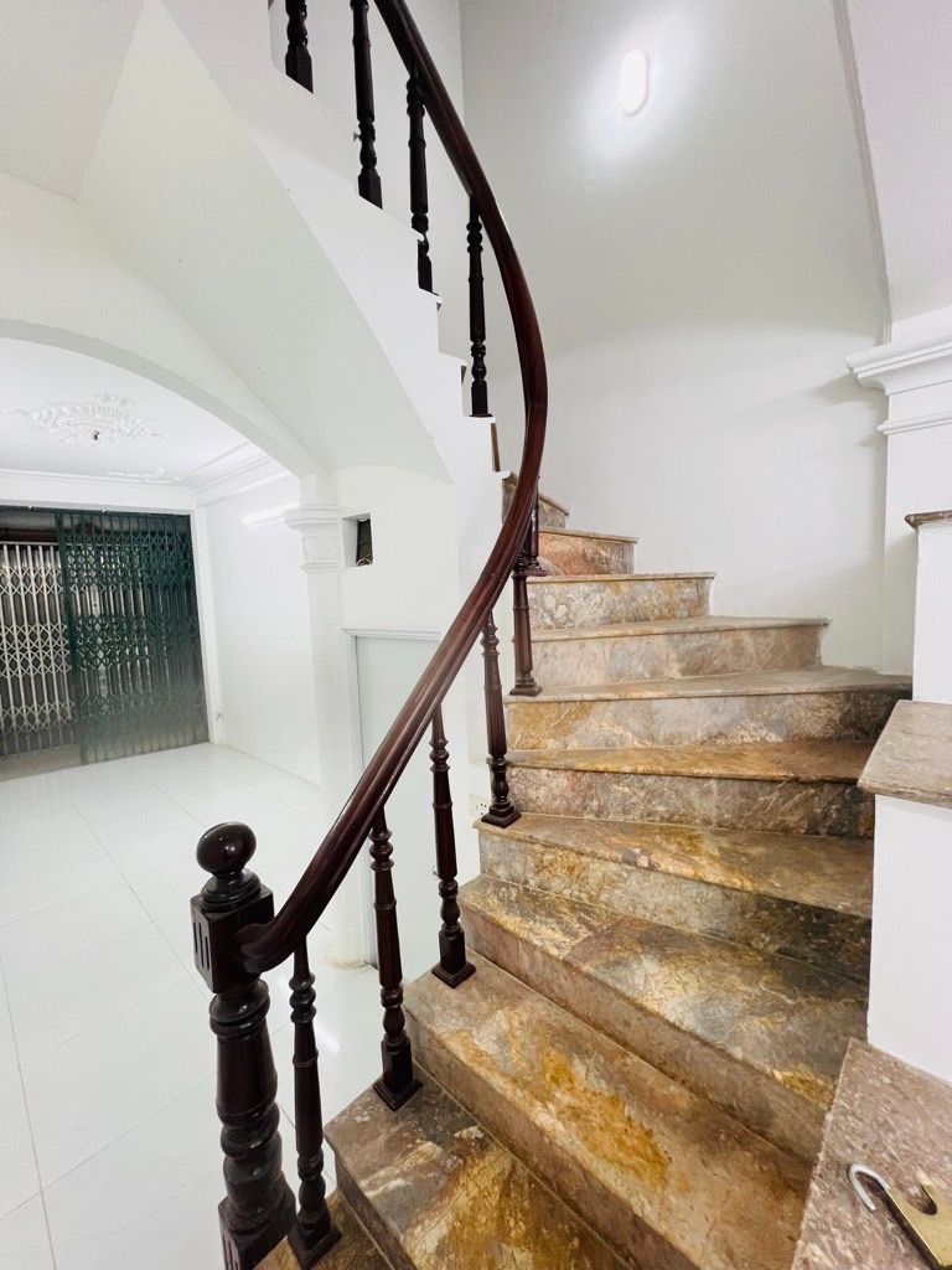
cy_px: 635
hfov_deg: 89.9
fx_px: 477
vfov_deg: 106.2
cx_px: 476
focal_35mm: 13
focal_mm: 1.57
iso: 160
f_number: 1.8
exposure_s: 1/100
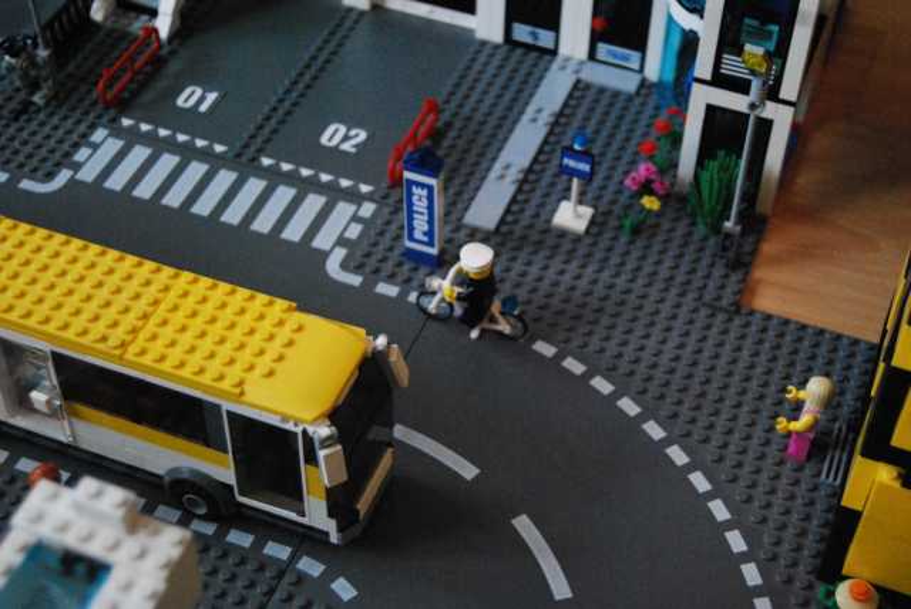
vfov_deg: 23.8
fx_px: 1444
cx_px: 456
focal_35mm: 57
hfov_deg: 35.0
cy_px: 304
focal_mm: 38
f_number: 5
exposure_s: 1/30
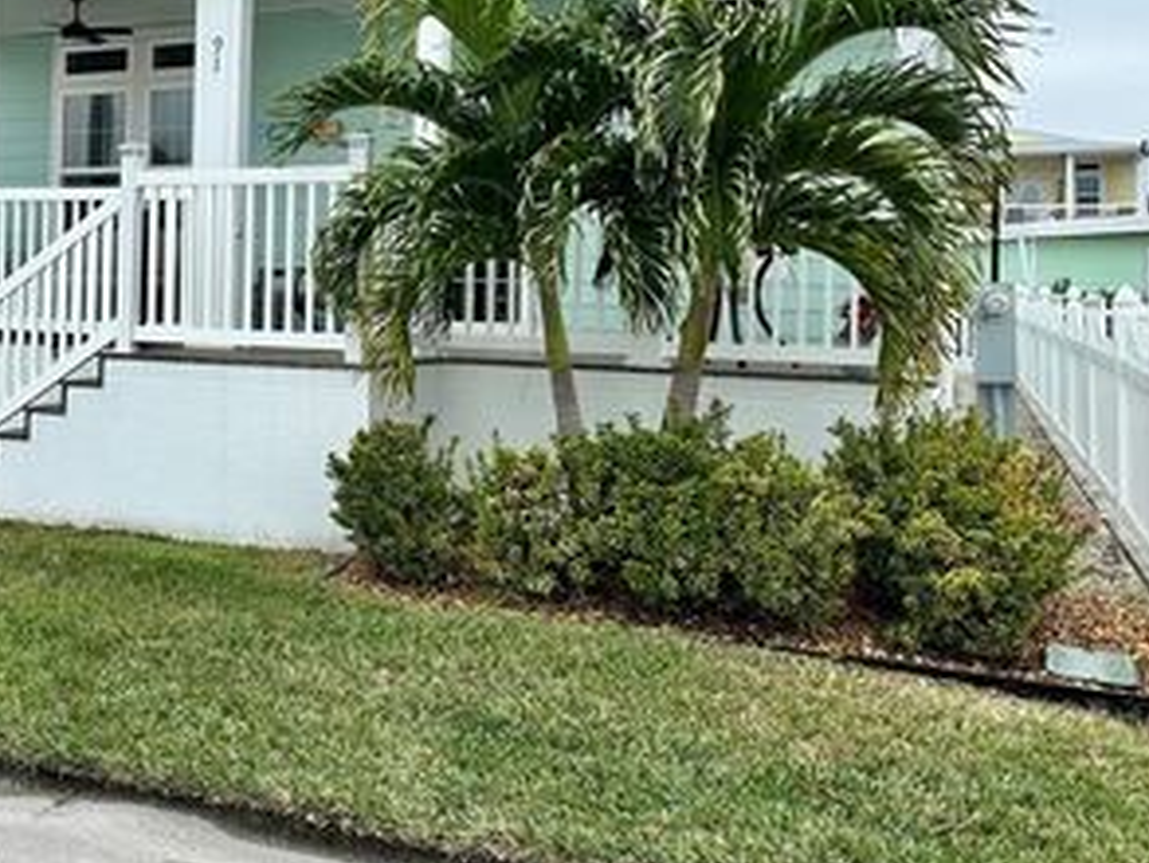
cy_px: 229
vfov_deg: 34.5
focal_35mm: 41
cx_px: 204
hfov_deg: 43.3
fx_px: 1361
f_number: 1.78
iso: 80
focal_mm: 6.86
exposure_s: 1/3356
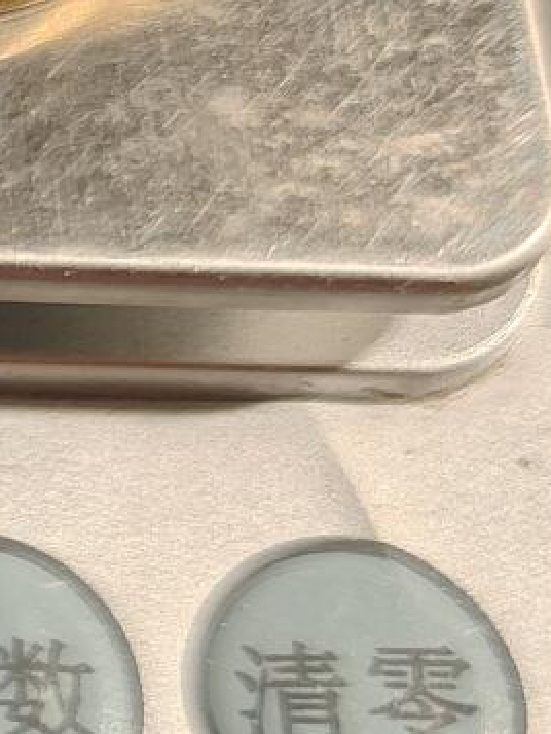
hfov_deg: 10.7
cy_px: 565
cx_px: -804
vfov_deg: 16.9
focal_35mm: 116
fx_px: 2460
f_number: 1.6
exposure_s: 1/170
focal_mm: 6.06
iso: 250
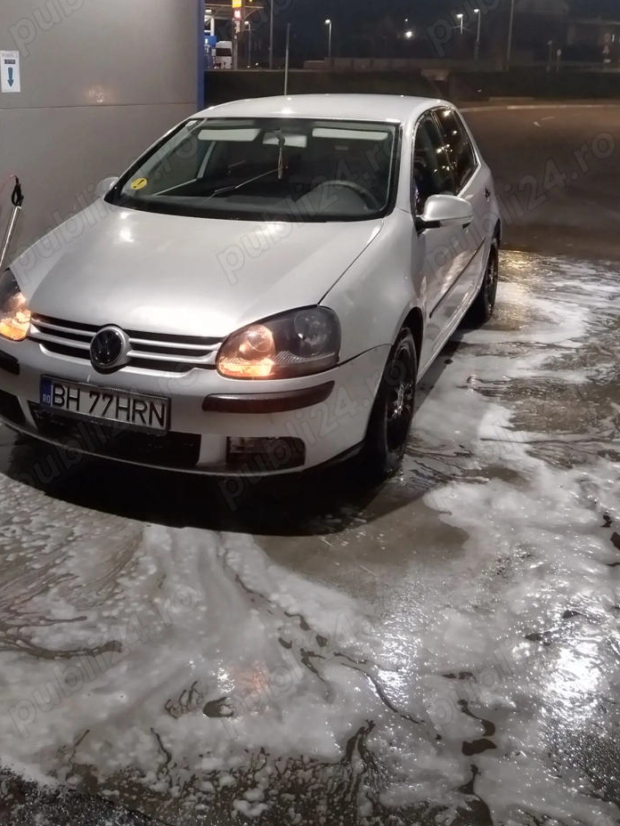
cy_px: 251
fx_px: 549
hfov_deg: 57.6
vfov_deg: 70.9
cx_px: 207
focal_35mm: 23
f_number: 1.9
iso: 503
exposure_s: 1/33.3
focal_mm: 1.68
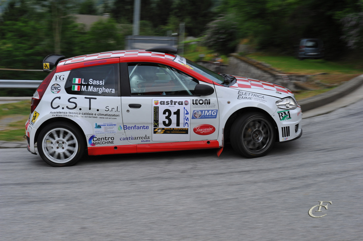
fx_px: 705
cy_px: 120
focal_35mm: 70
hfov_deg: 28.9
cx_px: 182
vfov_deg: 19.4
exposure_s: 1/125
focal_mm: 70
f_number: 11
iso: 320
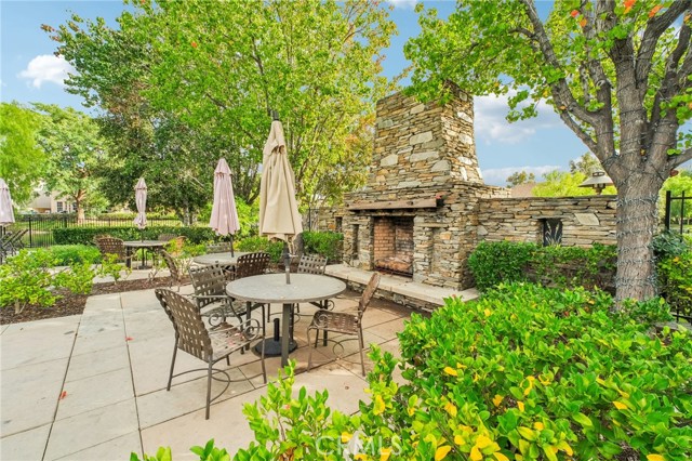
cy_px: 230
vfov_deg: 77.3
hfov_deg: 100.4
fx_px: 288
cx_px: 346
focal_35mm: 15
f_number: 8
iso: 400
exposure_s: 1/170
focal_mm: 10
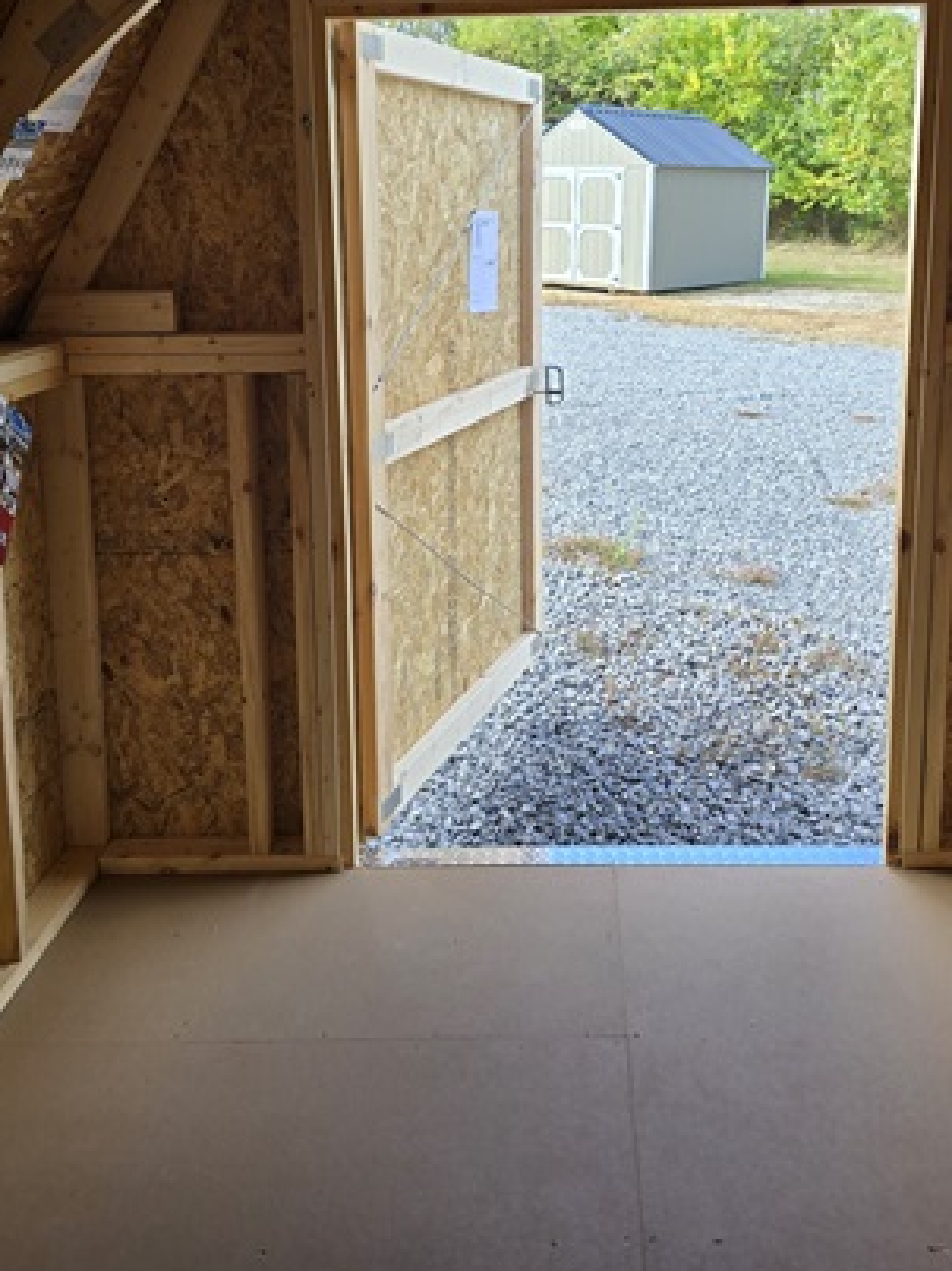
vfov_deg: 55.4
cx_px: 555
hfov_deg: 44.0
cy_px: 407
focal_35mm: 32
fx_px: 1174
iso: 20
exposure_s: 1/180
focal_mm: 6.3
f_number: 1.7
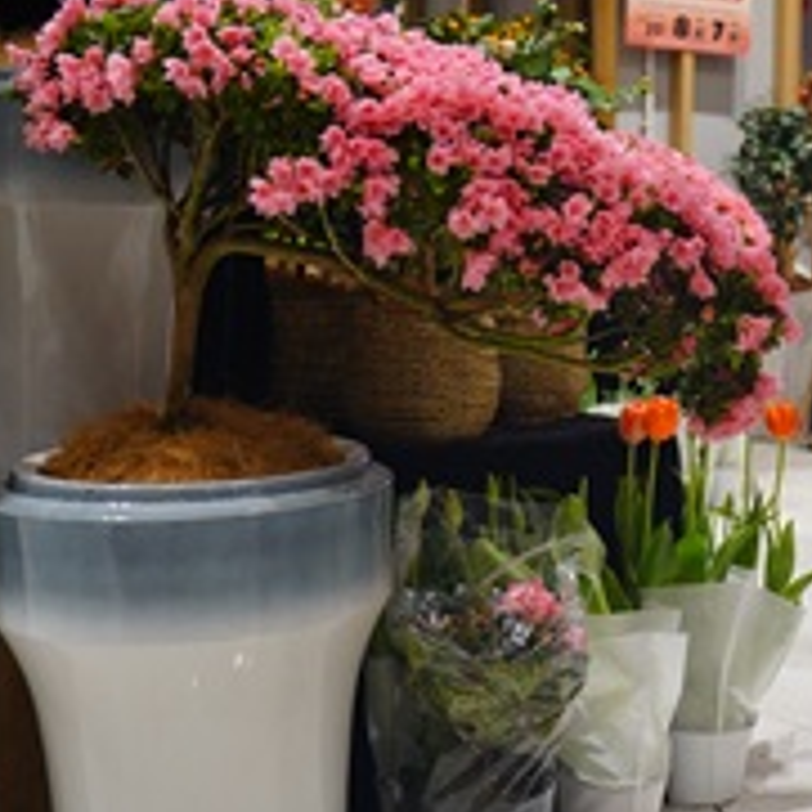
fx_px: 1672
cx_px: 911
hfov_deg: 25.2
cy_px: 327
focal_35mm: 63
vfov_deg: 27.2
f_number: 2.8
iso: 320
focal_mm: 28
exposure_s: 1/60
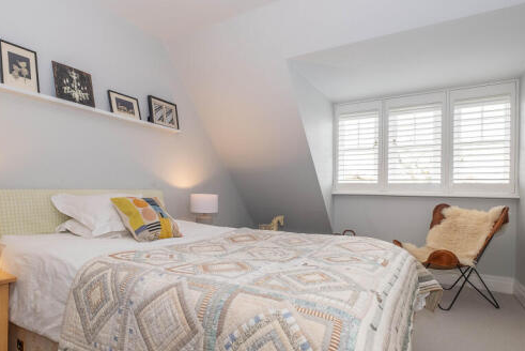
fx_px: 292
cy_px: 200
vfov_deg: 61.8
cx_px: 220
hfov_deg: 83.3
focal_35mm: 20
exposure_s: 1/40
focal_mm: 10
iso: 400
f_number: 6.4
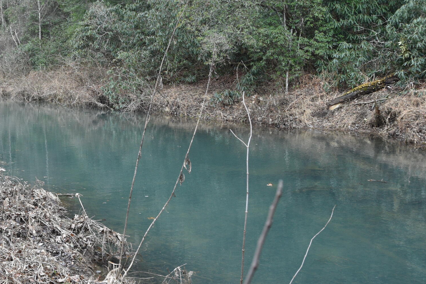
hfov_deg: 32.5
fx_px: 710
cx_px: 87
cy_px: 185
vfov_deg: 22.5
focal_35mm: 60
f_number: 5.6
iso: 400
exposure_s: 1/125
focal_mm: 20
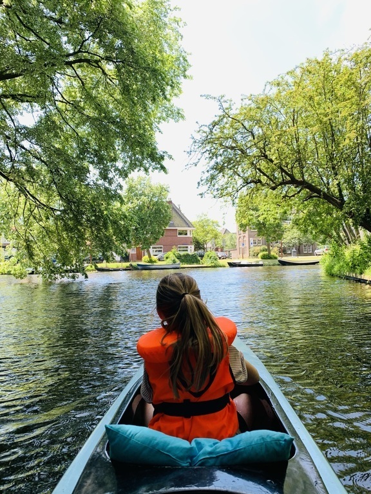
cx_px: 186
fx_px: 372
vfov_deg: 67.3
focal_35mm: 26
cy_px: 247
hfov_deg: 53.1
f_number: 1.8
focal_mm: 4.25
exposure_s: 1/146
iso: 25
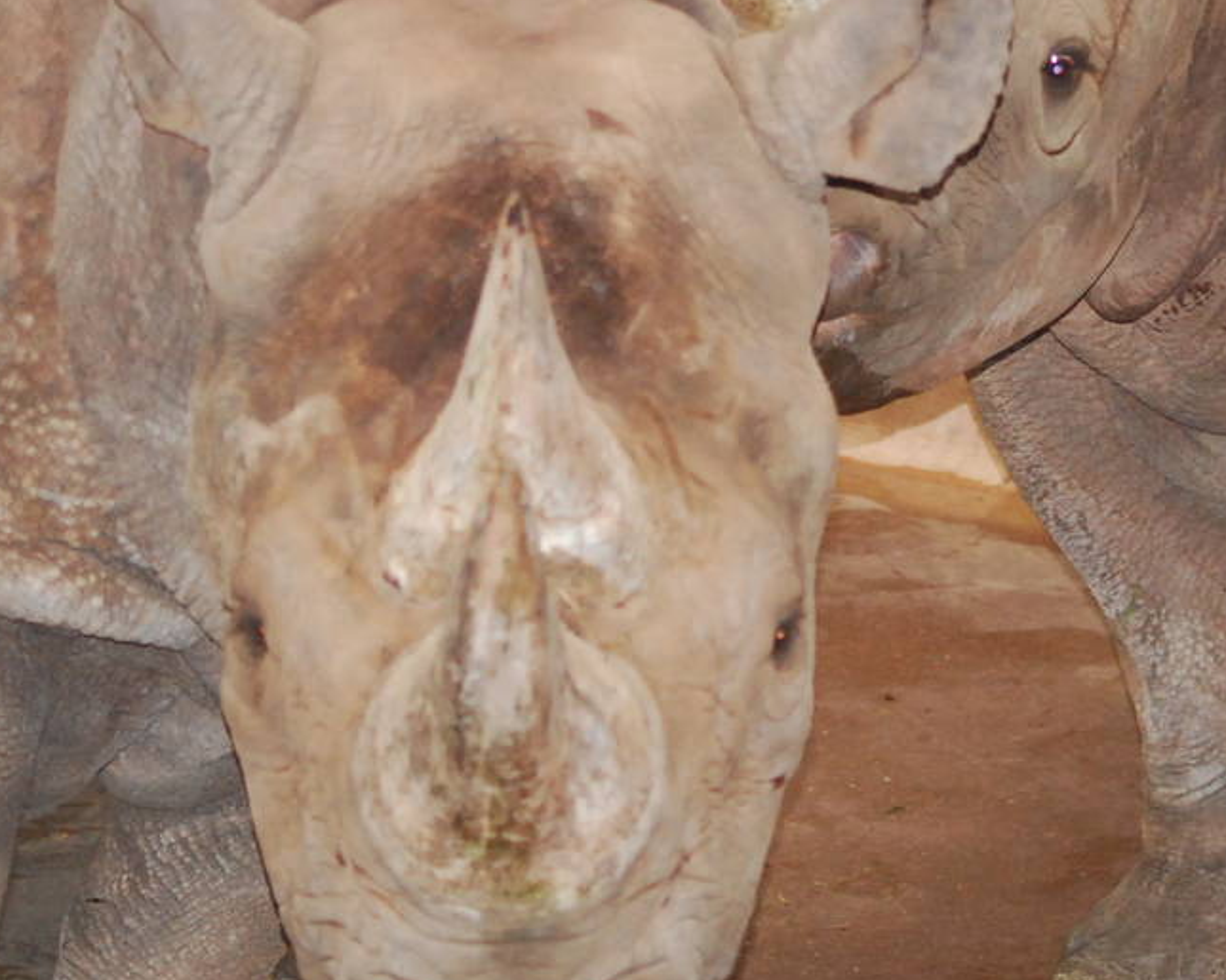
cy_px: 288
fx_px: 8888
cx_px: 860
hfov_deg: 7.9
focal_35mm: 245
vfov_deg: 6.3
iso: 1100
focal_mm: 70
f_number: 4
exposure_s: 1/125
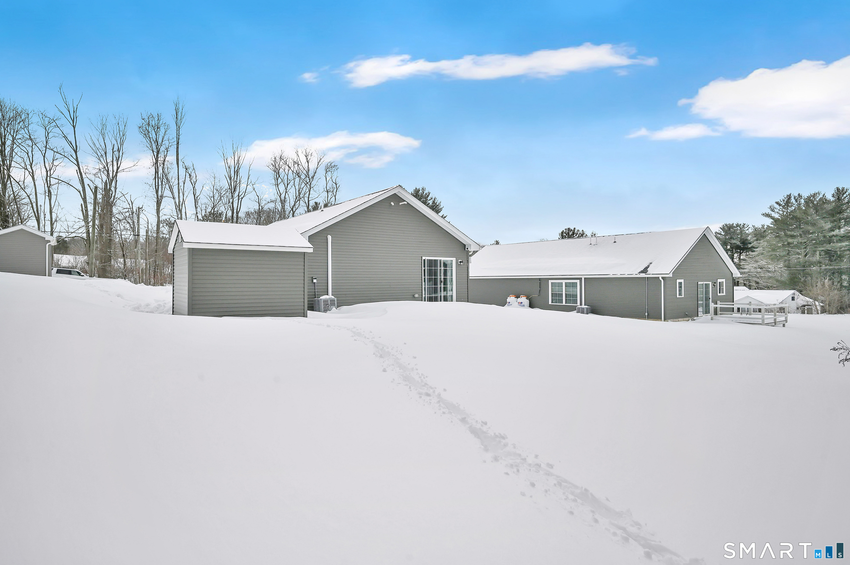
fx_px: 378
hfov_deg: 96.8
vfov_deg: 73.7
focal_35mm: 16
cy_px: 282
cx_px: 425
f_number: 8
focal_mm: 16
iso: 400
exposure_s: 1/4000
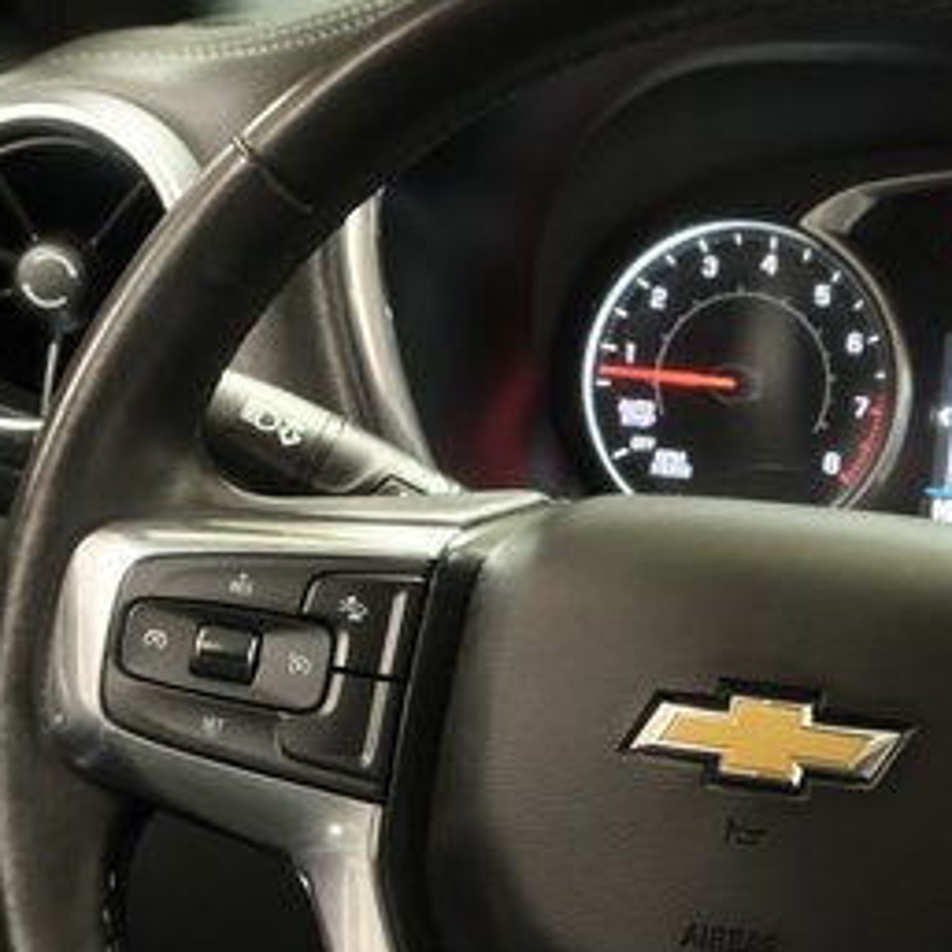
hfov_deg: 14.2
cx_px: 752
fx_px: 3796
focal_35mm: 122
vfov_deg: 14.2
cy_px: 754
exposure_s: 1/25
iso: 3200
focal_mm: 24.3
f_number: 5
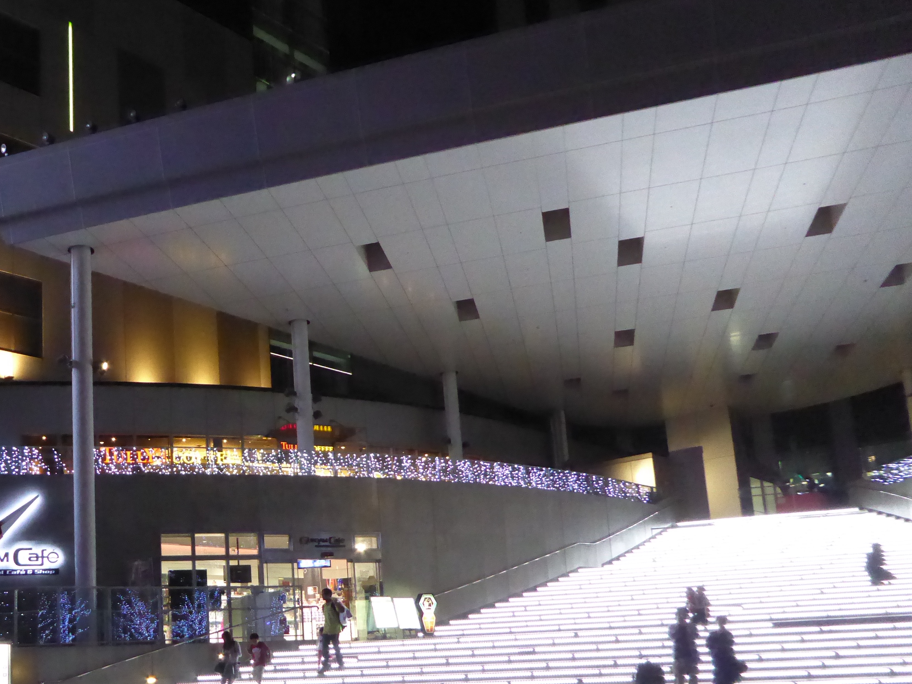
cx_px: 242
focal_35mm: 37
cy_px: 500
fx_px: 975
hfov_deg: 48.4
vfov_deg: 37.8
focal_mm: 4.3
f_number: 3.3
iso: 1600
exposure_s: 1/60
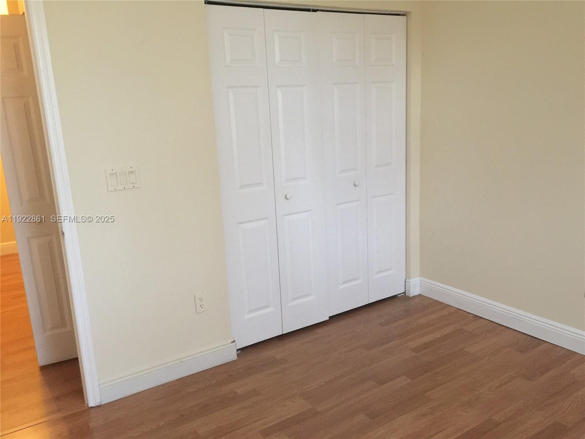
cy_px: 220
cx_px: 292
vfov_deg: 48.2
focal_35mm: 29
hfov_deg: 61.7
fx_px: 490
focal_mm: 4.15
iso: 125
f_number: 2.2
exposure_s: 1/15
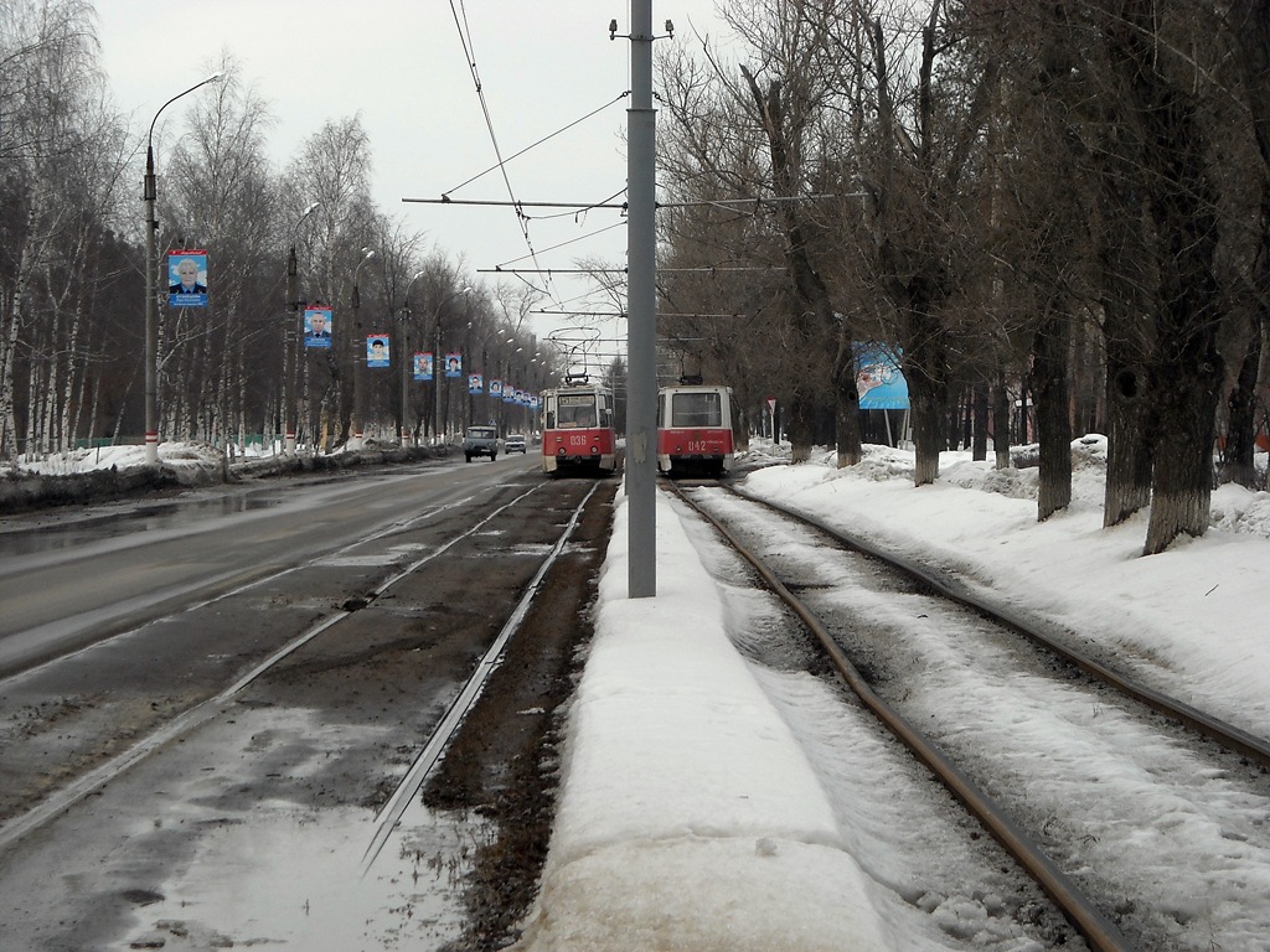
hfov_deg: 18.7
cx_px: 635
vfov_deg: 14.1
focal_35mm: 105
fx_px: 3852
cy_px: 476
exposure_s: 1/250
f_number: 4.7
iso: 147
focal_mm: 17.1
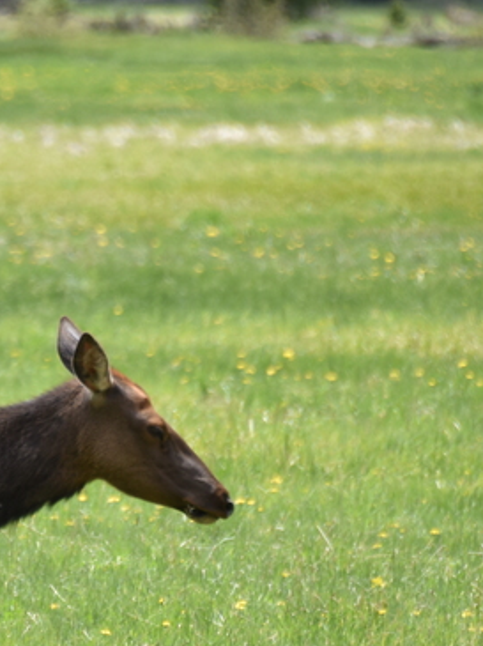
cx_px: -53
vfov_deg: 2.0
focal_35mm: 1013
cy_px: 441
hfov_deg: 1.5
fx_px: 18879
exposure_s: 1/640
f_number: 5.6
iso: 220
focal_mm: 300
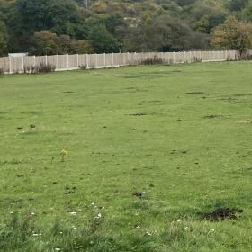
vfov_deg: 20.5
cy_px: 69
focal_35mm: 84
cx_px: 359
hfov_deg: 18.6
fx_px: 692
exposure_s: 1/1063
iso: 32
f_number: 1.8
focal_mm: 4.25
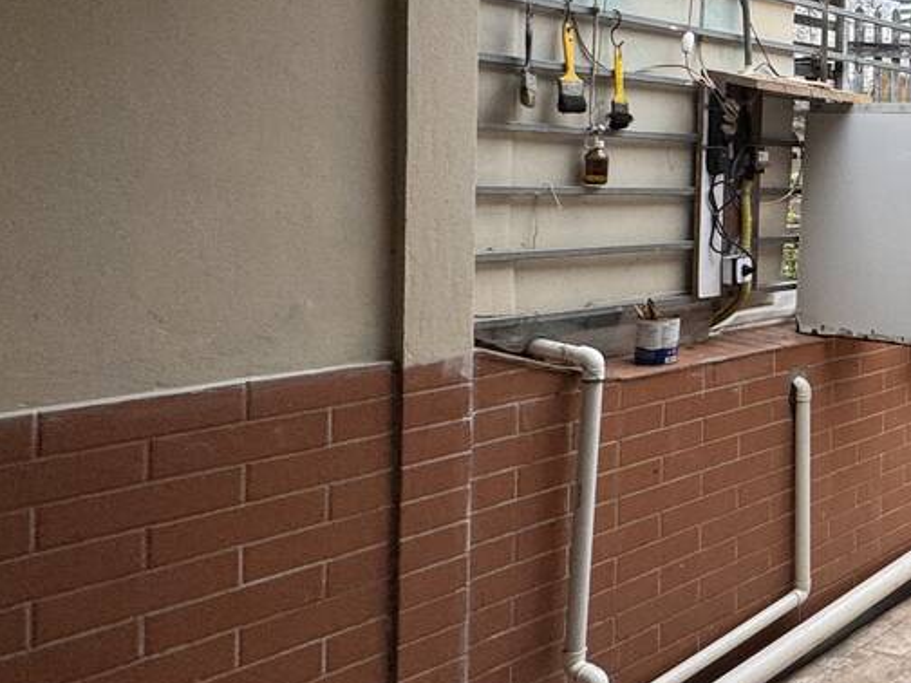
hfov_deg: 34.9
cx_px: 1142
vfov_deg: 35.3
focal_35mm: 40
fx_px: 1053
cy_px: 182
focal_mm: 2.22
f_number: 2.2
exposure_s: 1/99
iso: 100
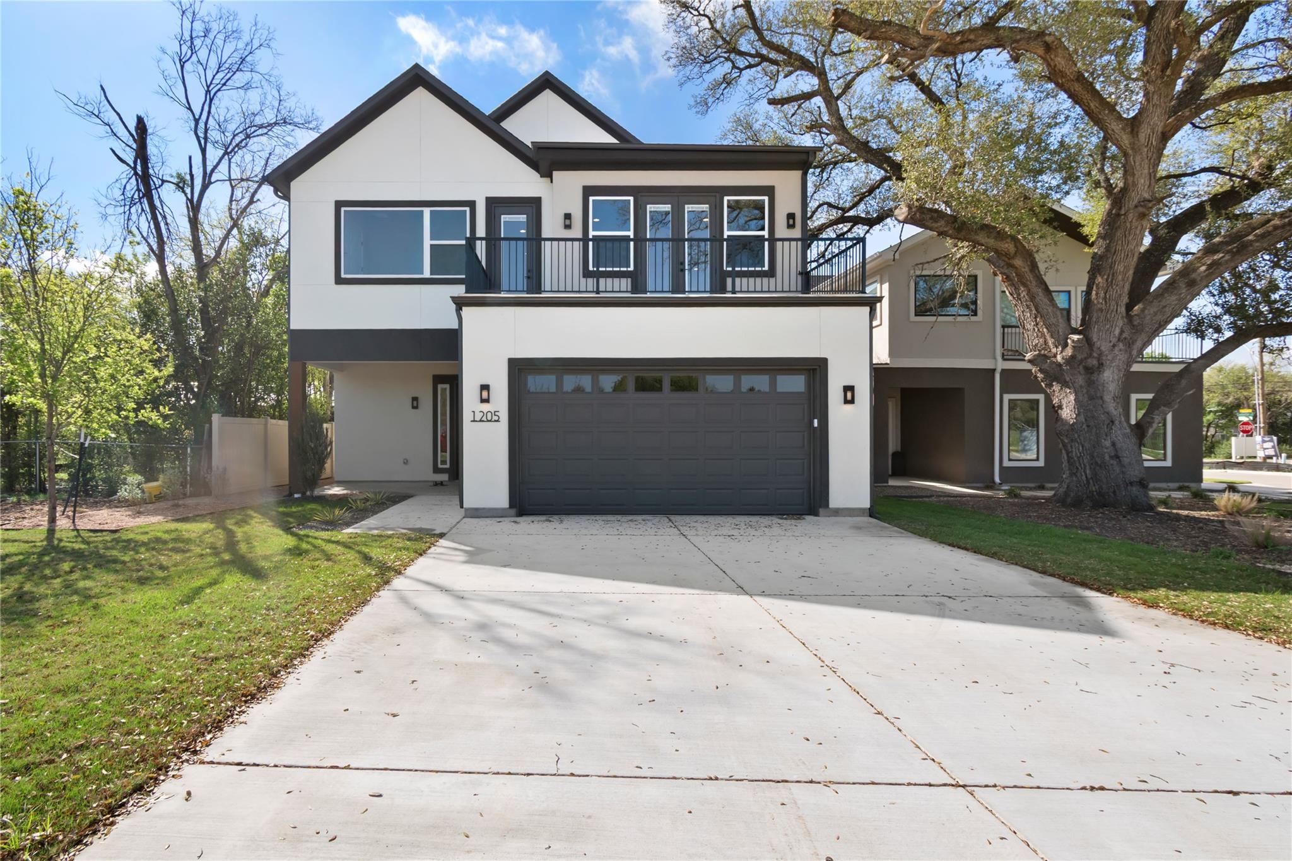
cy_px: 430
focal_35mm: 15
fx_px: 538
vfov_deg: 77.3
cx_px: 646
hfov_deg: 100.4
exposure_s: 1/500
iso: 200
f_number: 8
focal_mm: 10
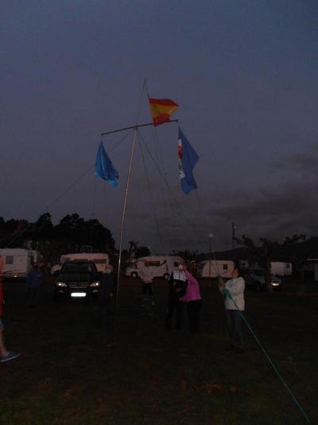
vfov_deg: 71.6
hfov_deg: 56.8
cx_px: 159
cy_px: 212
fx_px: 294
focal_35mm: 24
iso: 200
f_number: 3
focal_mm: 4.2
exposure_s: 1/30
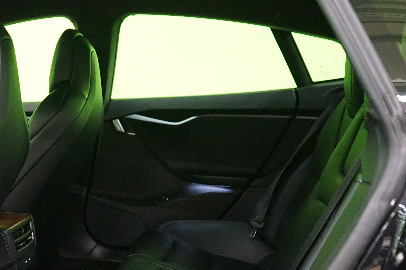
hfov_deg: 36.5
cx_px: 91
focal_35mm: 53
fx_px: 598
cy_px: 214
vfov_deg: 25.1
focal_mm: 32
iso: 6400
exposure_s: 1/20
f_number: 4
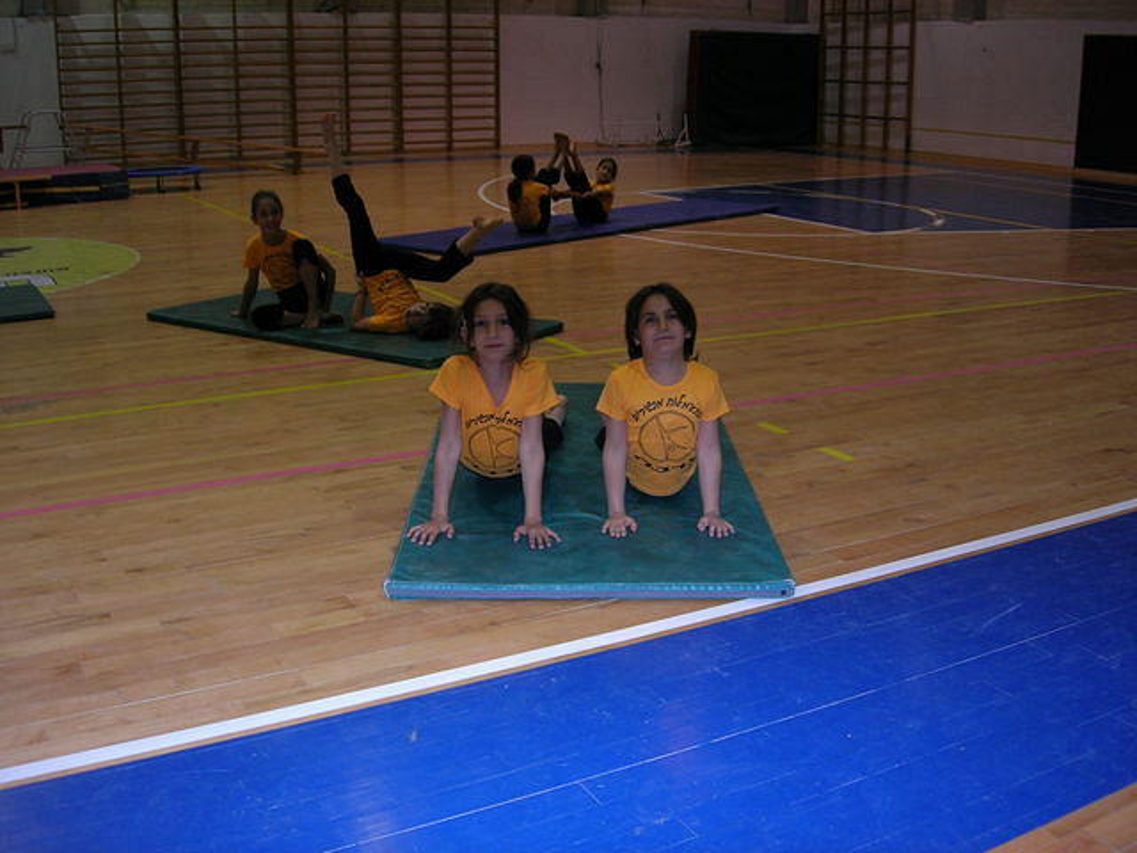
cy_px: 426
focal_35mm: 38
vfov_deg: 37.7
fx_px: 1248
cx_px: 568
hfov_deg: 49.0
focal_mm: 7.8
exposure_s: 1/60.1
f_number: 2.8
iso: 89
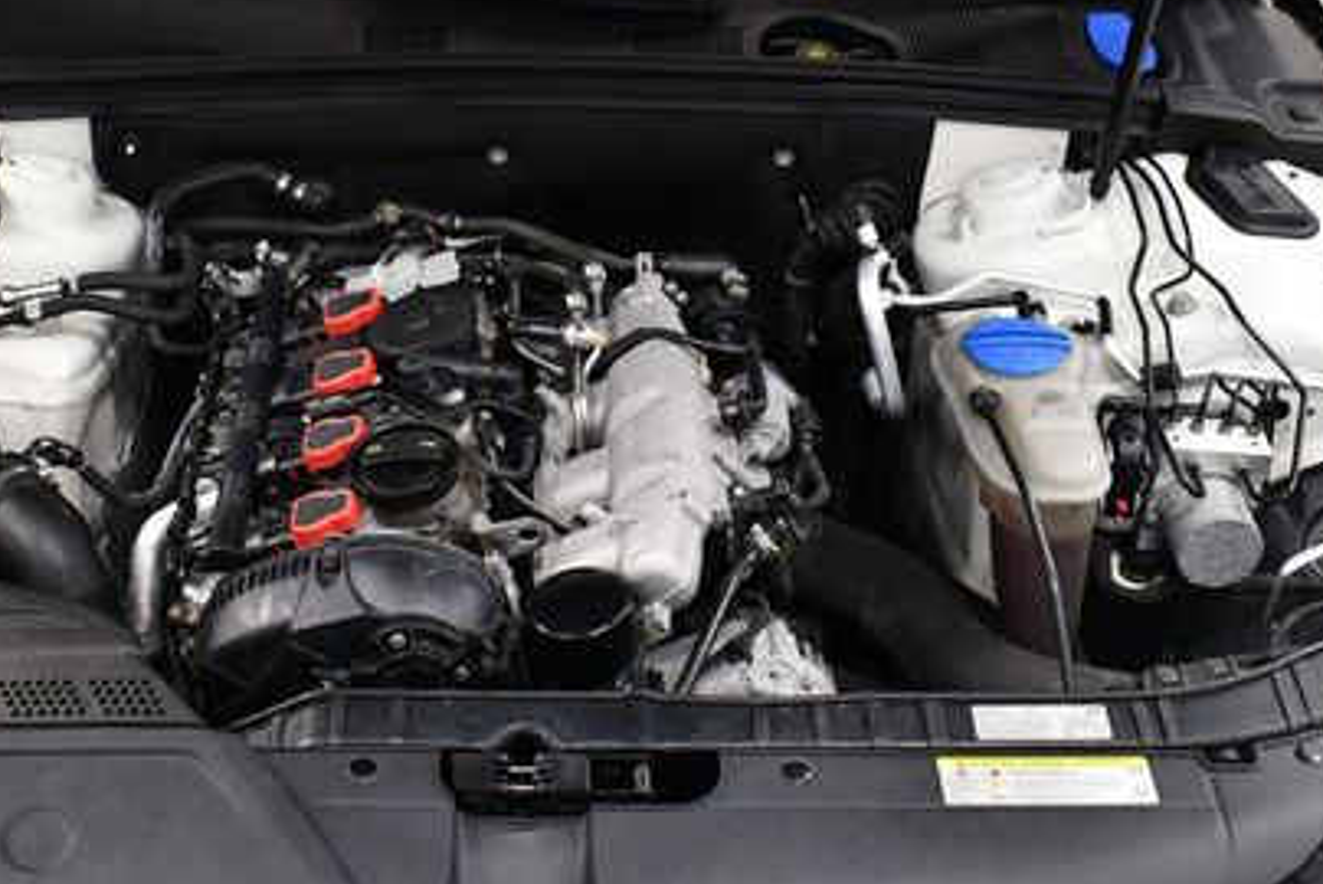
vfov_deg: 23.8
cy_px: 334
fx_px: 2096
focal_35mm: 57
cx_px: 534
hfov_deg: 34.9
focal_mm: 18
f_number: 3.5
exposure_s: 1/125
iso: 1400
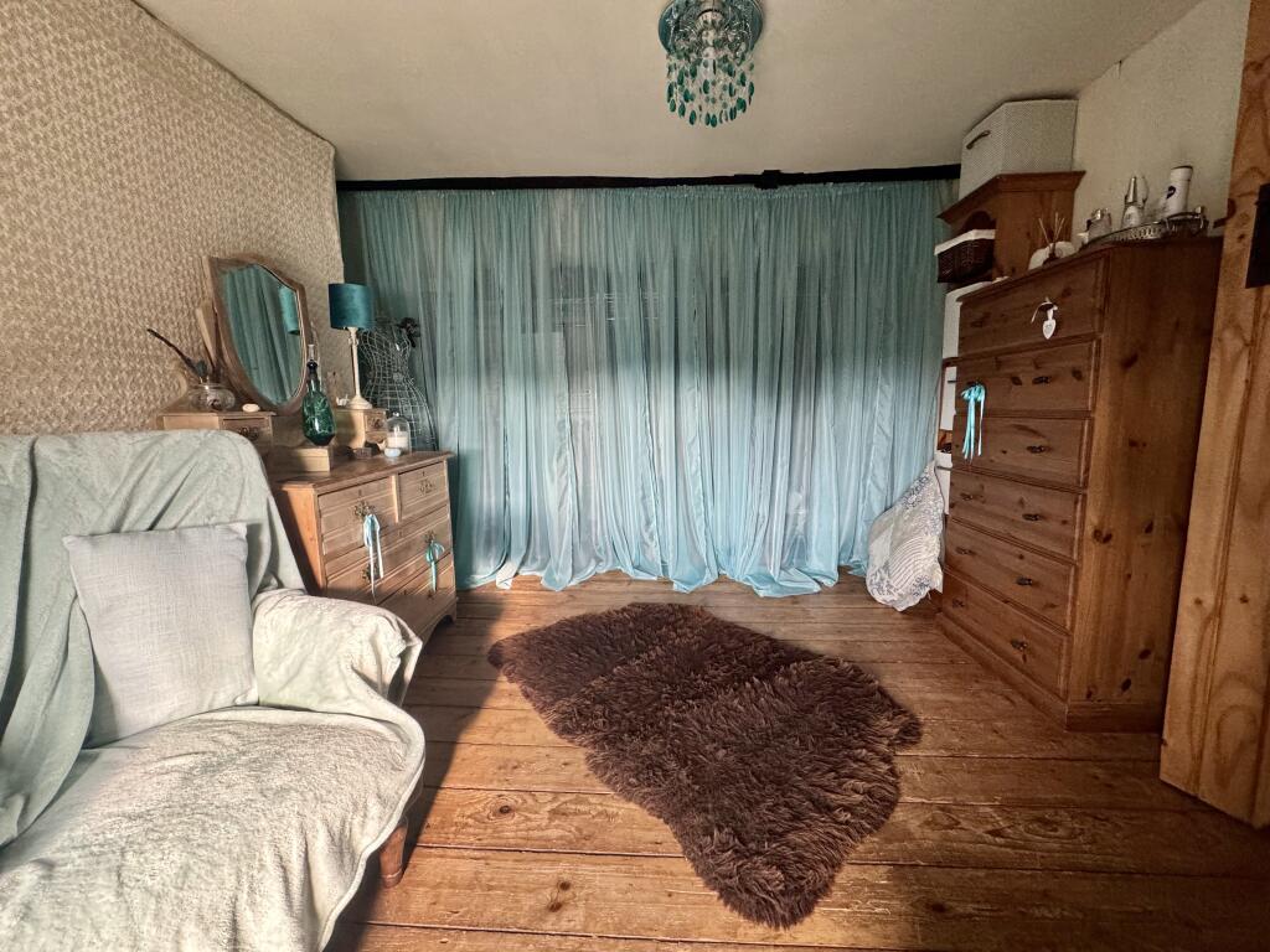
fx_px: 514
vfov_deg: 85.7
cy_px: 476
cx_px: 635
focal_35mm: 14
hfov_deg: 102.1
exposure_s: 1/60
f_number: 2.2
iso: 500
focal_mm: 2.22
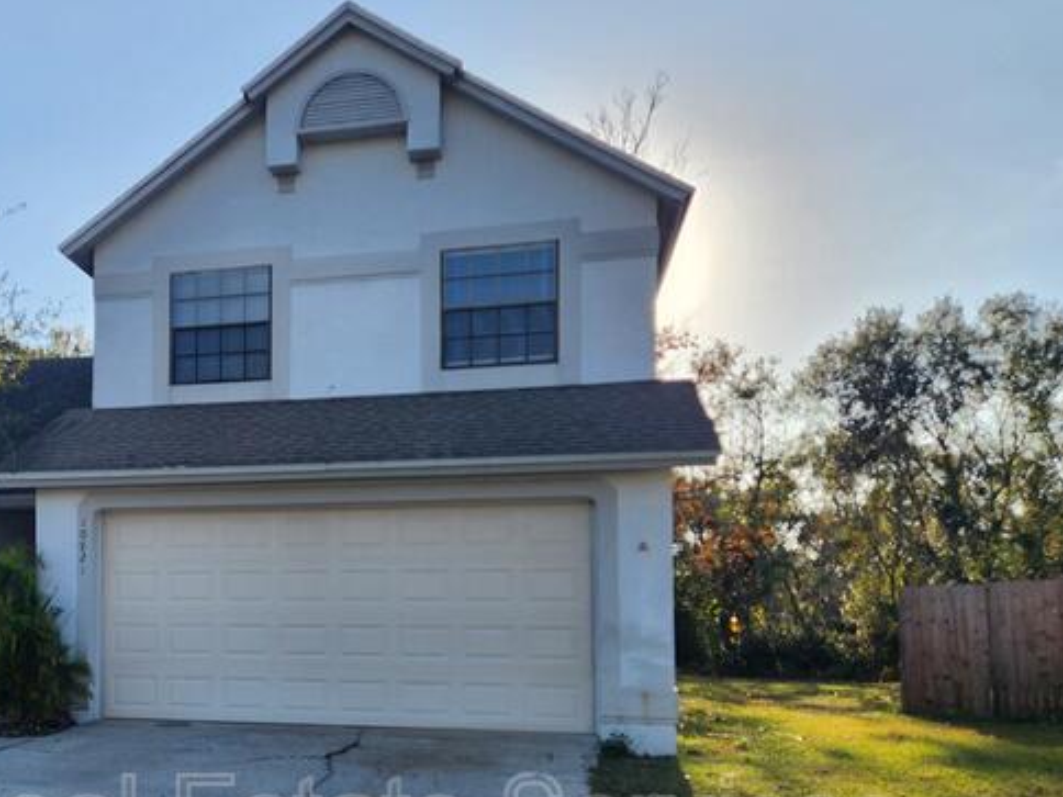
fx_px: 1167
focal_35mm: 38
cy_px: 551
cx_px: 220
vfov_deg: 37.2
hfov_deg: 46.5
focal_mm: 5.4
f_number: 1.8
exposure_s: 1/1151
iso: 20
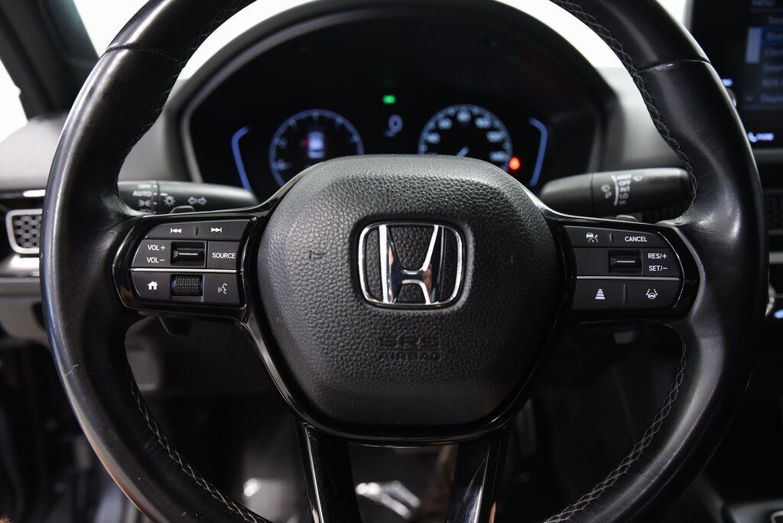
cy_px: 262
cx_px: 392
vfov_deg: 43.7
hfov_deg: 61.9
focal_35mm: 30
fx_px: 653
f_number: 4
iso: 1600
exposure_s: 1/20
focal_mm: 30
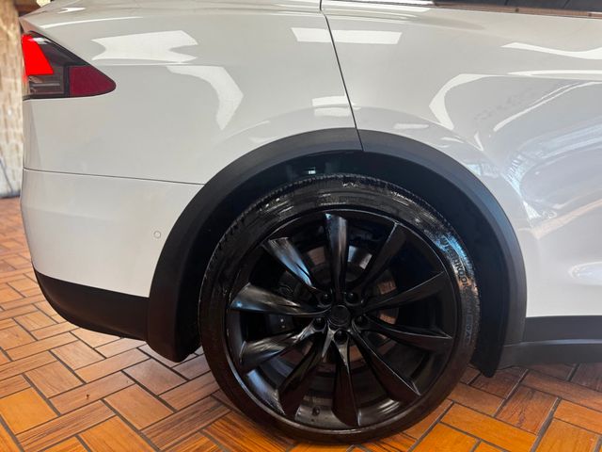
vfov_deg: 56.8
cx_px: 301
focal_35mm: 24
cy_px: 226
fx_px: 417
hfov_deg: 71.6
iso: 64
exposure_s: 1/163
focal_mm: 6.76
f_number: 1.78
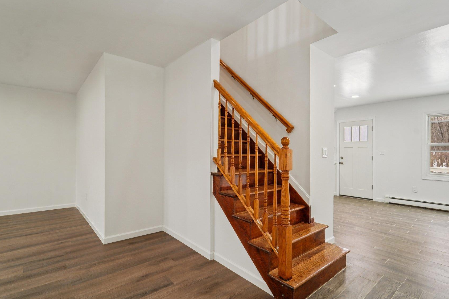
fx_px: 212
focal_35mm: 17
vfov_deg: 70.4
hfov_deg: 93.3
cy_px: 151
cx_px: 229
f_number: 8
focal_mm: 14
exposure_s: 1/20
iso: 400
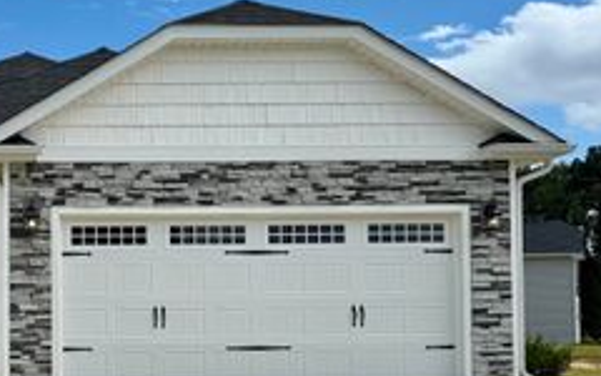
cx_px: 70
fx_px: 868
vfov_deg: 24.2
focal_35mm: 53
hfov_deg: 36.1
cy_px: 272
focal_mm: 6.76
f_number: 1.78
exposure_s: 1/6711
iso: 80
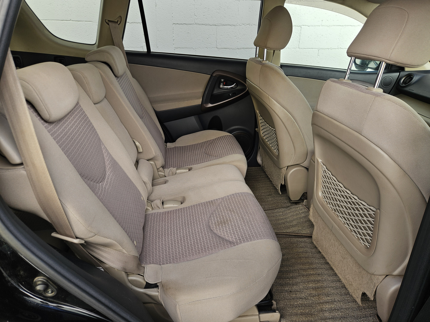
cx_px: 215
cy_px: 161
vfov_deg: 58.9
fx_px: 286
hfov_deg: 73.9
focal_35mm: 23
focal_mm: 5.4
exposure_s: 1/282
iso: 25
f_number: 1.8
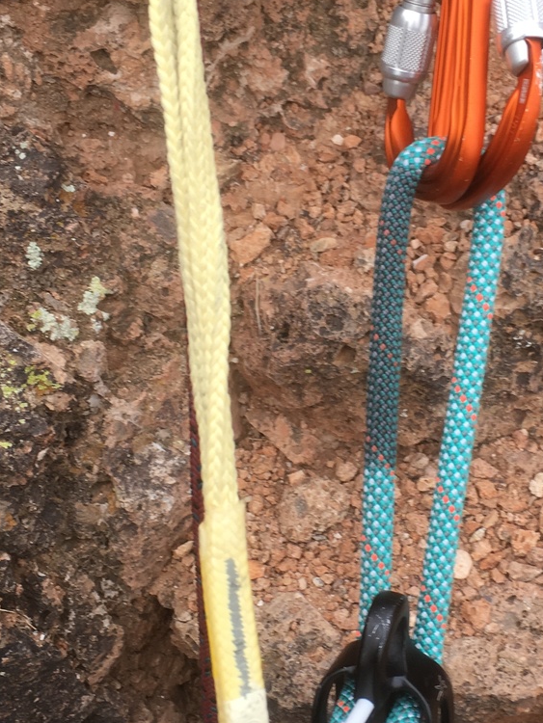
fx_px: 1212
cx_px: 341
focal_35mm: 58
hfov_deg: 25.2
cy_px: 375
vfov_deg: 33.2
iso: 25
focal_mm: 4.15
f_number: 2.2
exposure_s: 1/187
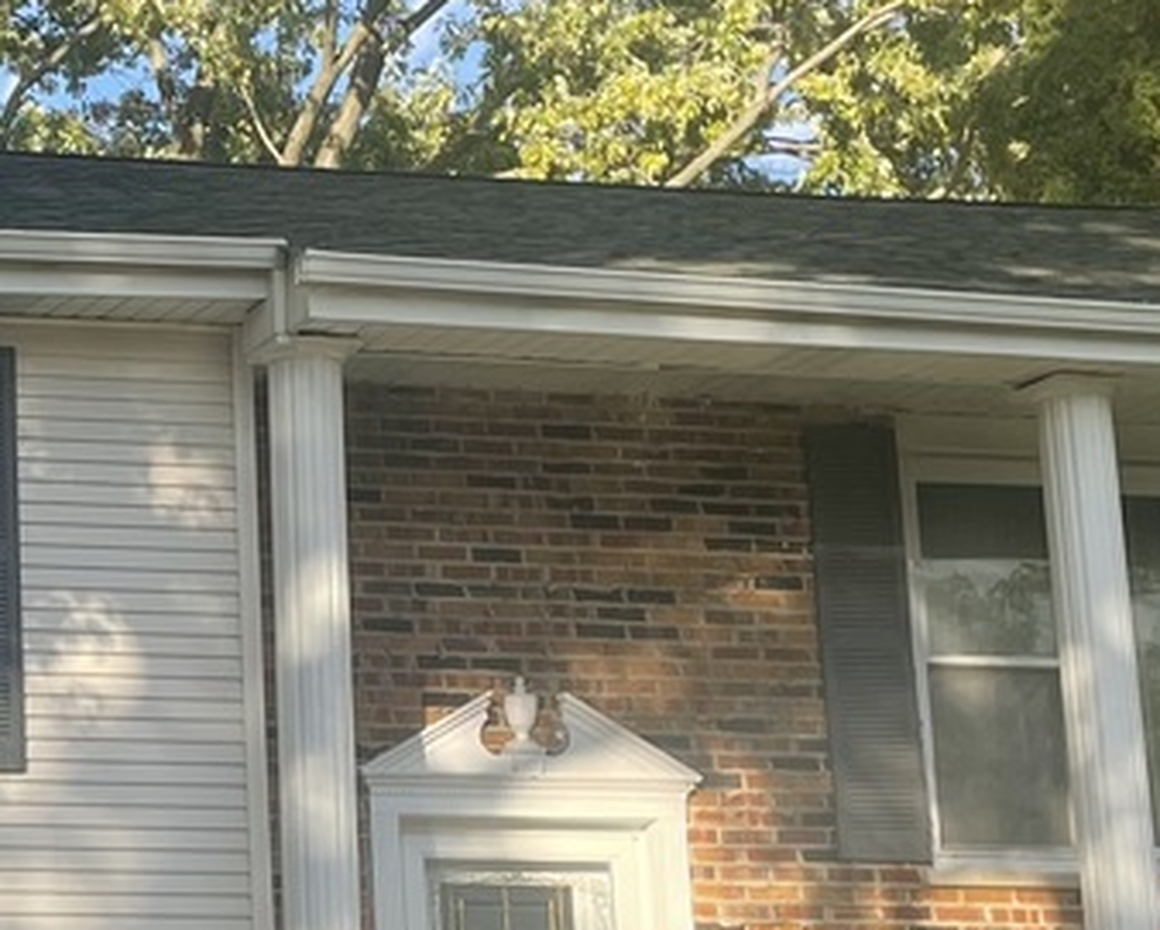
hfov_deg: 17.1
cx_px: -165
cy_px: 556
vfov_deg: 14.3
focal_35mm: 108
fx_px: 3711
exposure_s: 1/1062
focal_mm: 4.2
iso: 32
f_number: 1.6
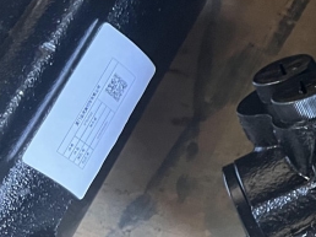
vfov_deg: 14.8
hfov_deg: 16.5
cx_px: 563
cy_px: 124
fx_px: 912
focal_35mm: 100
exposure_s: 1/33
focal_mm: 5.7
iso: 400
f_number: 1.5
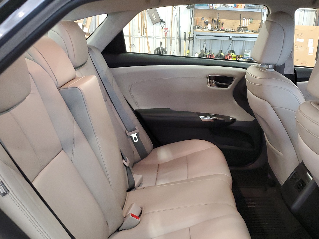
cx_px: 204
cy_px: 165
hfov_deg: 48.4
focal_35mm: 38
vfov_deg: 37.2
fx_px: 350
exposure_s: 1/20
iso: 296
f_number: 1.5
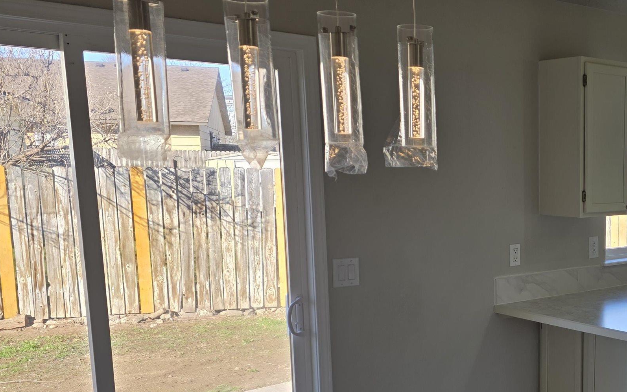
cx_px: 594
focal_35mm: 47
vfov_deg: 27.0
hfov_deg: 38.9
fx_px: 803
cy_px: 302
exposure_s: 1/139
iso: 12
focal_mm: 6.3
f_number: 1.7
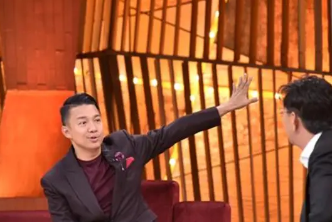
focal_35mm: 177
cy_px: 162
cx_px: 175
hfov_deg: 11.6
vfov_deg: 7.8
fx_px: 1633
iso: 2000
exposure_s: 1/200
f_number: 4.5
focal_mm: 120
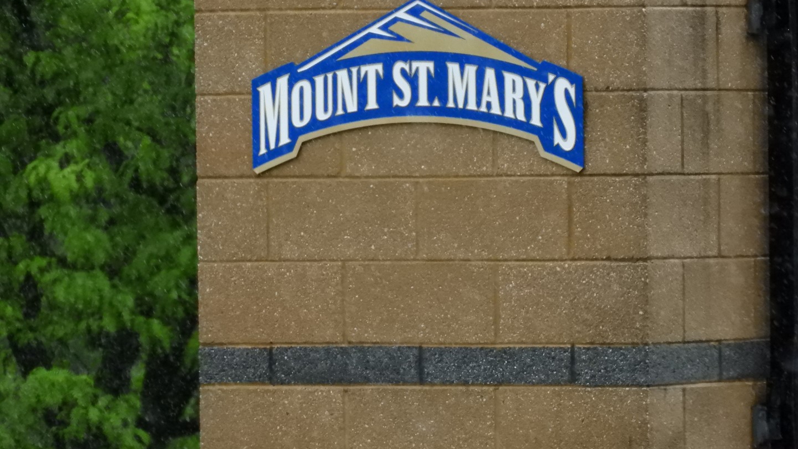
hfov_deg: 4.4
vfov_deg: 2.5
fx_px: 10390
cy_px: 180
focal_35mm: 491
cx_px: 399
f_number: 5.6
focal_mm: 80.6
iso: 1600
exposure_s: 1/1000
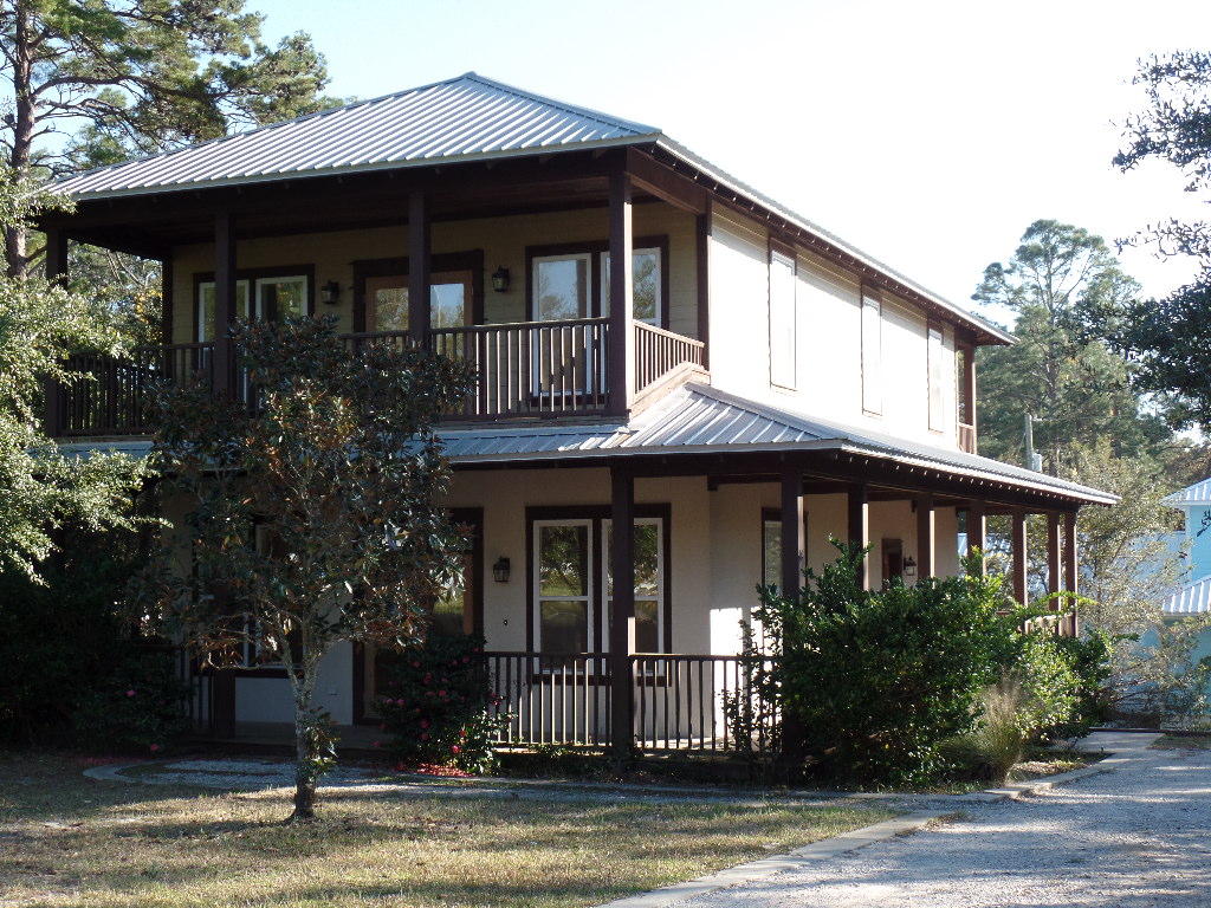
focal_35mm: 52
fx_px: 1819
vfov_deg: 28.0
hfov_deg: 36.8
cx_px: 606
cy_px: 454
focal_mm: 9.2
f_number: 3.4
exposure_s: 1/250
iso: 80
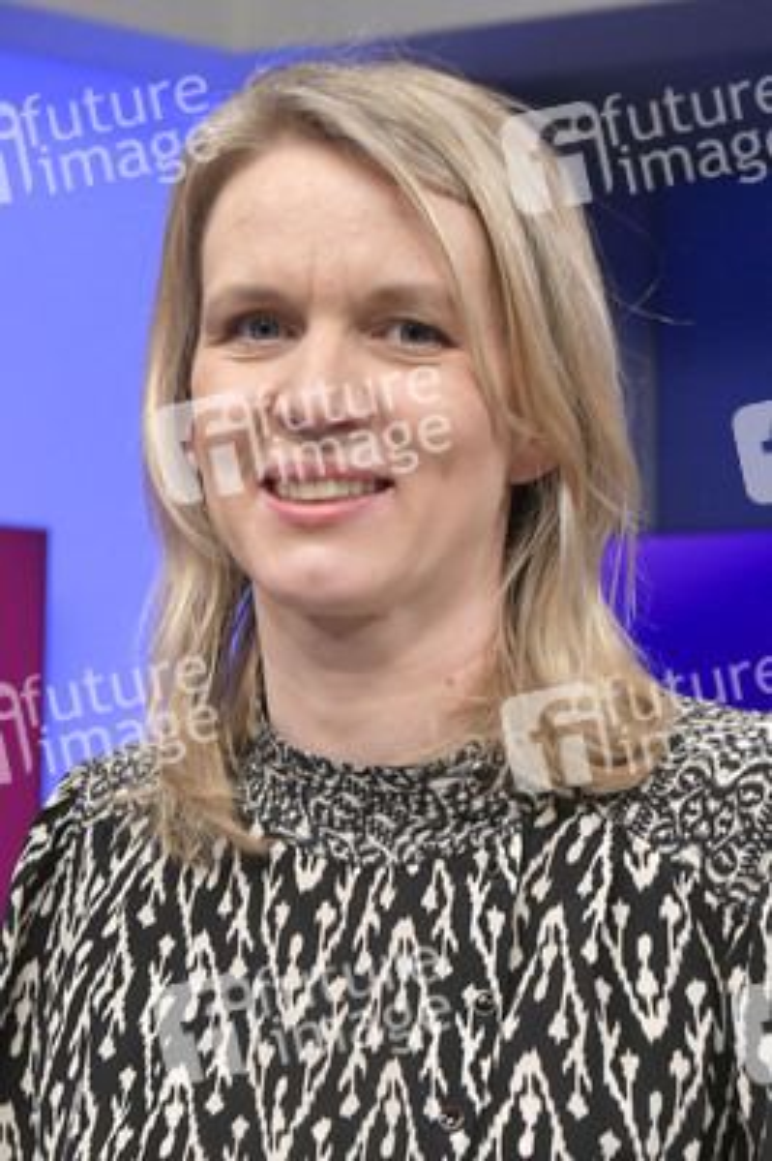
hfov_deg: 25.9
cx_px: 386
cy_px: 580
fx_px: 1675
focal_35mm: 52
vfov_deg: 38.2
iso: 2000
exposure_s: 1/200
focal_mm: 52
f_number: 5.6
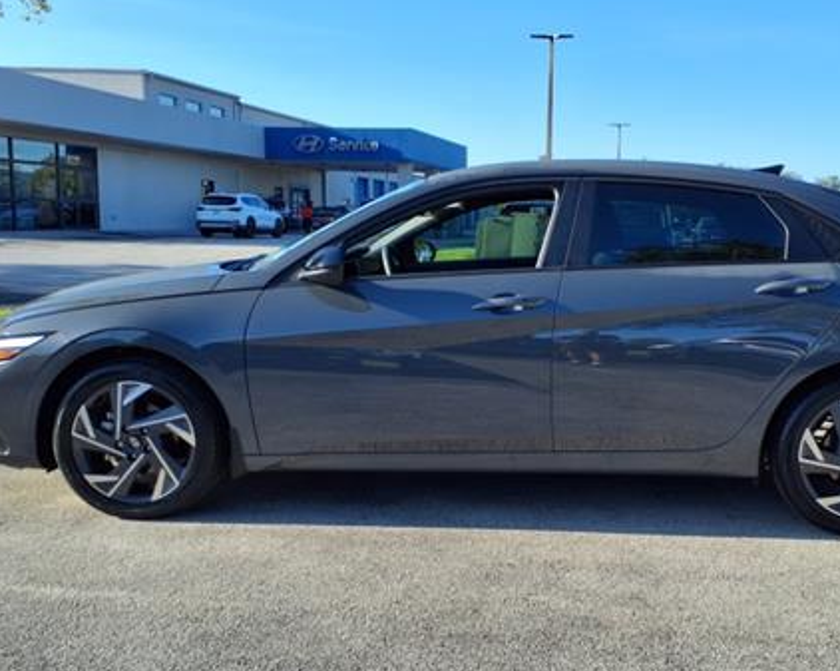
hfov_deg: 45.4
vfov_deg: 37.3
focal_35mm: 40
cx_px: 535
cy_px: 360
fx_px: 994
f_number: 1.9
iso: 40
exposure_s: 1/1111
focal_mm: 3.58
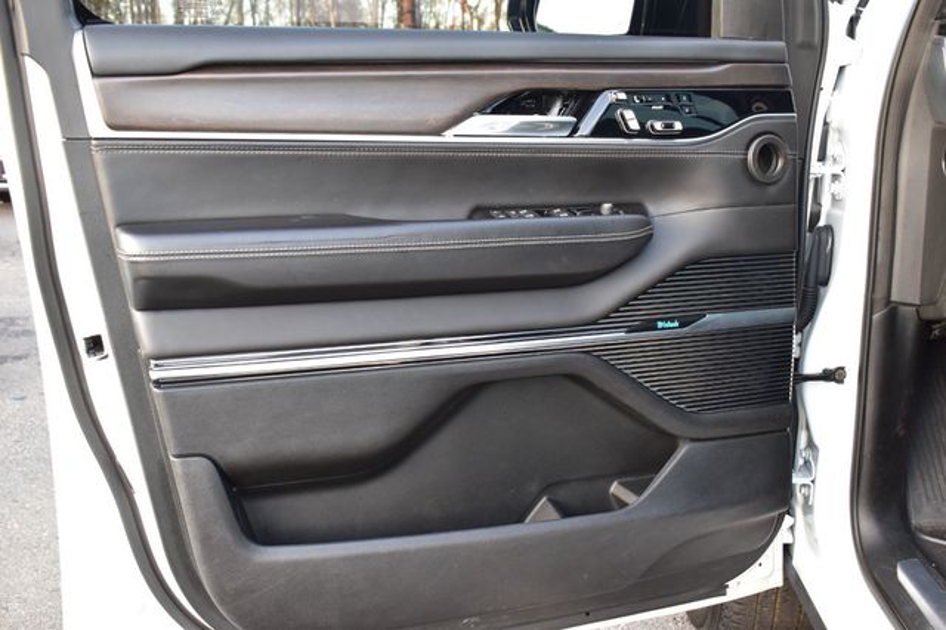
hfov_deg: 53.2
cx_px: 473
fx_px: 945
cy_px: 315
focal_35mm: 36
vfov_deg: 36.8
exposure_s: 1/15
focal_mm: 24
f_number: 6.3
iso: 560
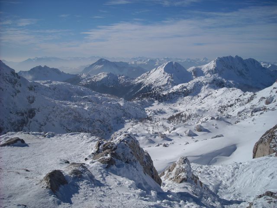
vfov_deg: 40.7
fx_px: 280
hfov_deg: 52.6
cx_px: 138
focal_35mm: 35
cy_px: 104
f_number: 5.6
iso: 64
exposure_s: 1/1138
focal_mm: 5.7
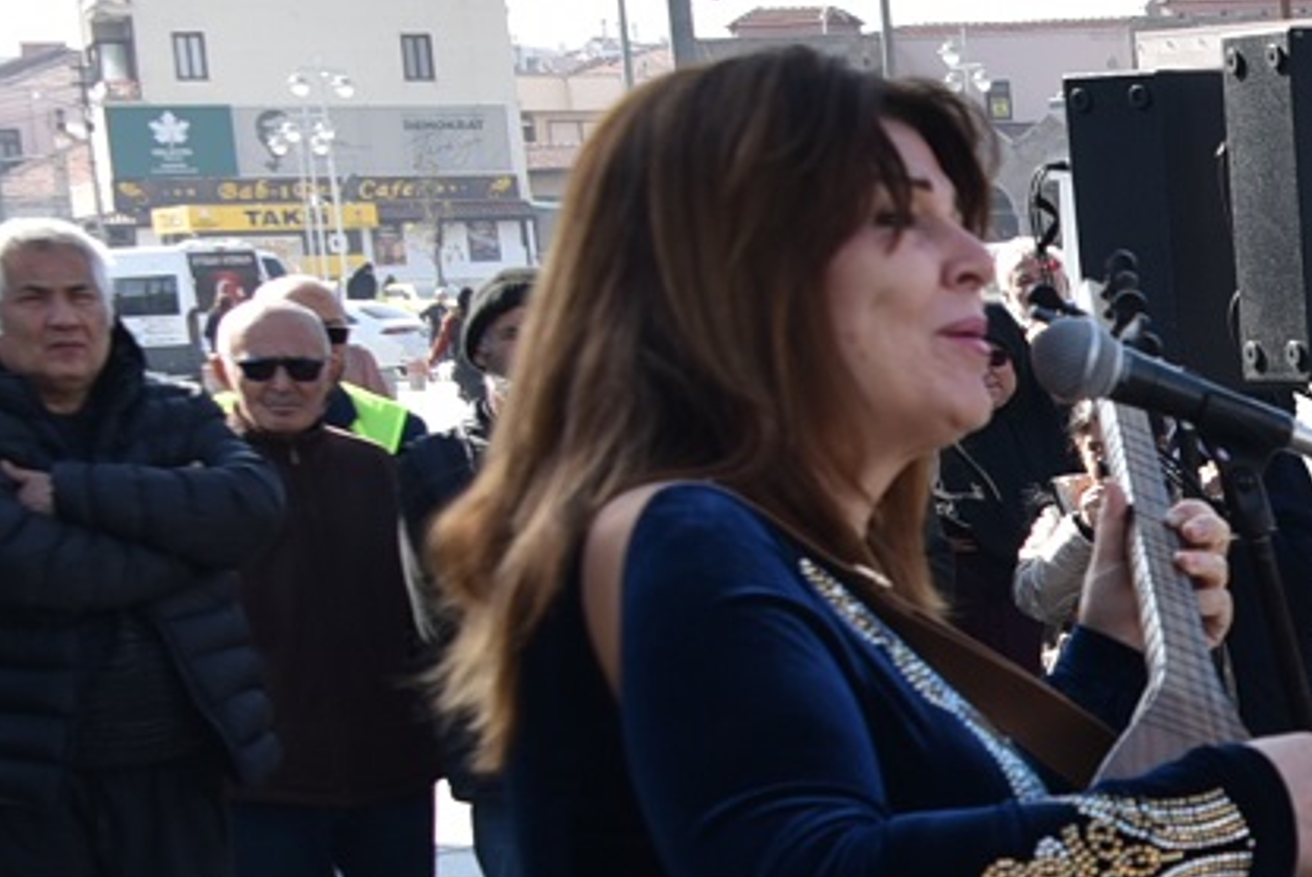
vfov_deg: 13.3
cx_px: 2312
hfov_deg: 16.9
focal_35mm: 101
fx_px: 3683
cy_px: 1014
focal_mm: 28
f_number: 6.3
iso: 100
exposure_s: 1/200
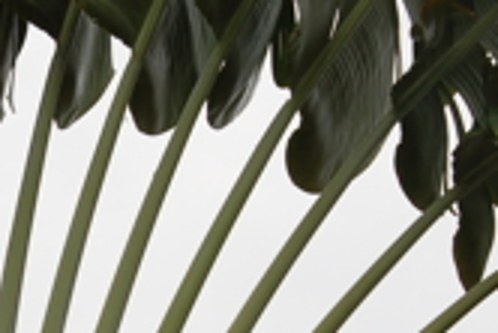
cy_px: 399
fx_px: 3434
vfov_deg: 5.5
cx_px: -93
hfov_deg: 8.2
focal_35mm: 248
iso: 200
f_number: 8
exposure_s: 1/250
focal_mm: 50
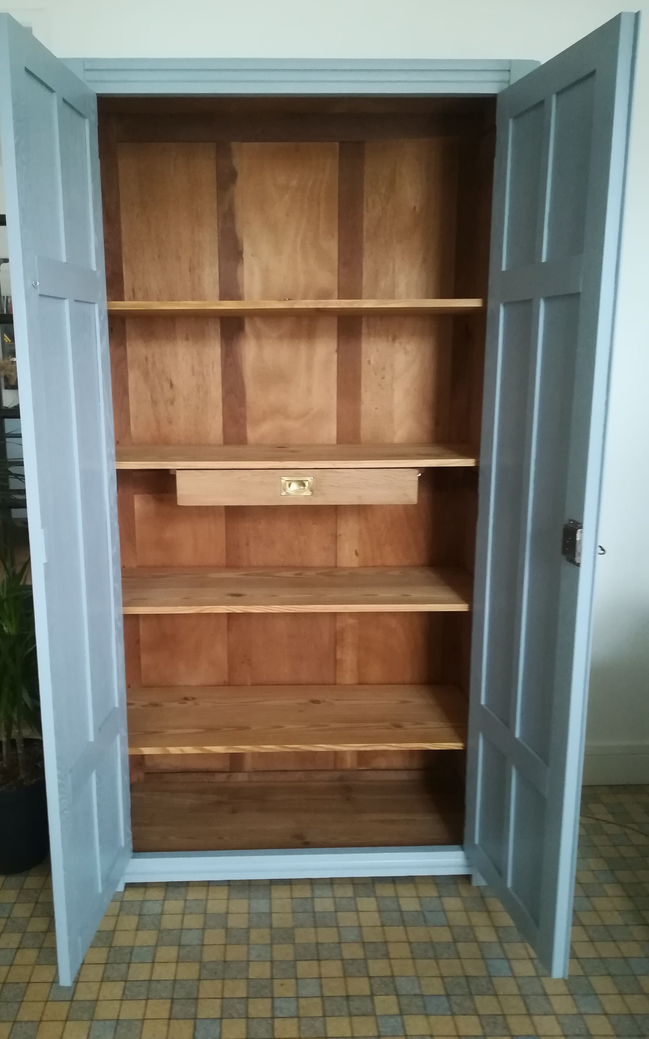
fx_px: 792
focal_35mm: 28
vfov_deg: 66.5
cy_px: 516
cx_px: 270
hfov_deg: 44.4
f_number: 2.2
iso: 500
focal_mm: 3.83
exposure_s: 1/25
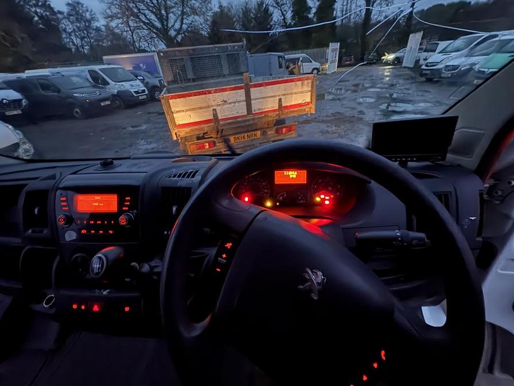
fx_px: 208
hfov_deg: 102.1
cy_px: 193
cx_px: 257
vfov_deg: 85.7
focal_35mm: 14
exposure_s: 1/7
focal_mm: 2.22
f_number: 2.2
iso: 3200
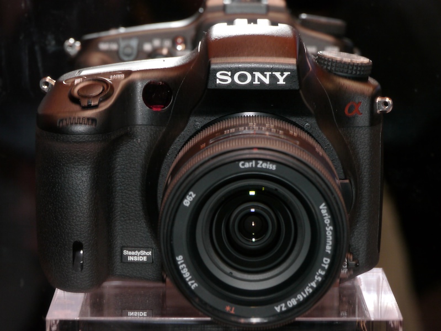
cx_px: 220
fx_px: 2065
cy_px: 166
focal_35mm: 162
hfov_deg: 12.2
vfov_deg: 9.2
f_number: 7.1
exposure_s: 1/60
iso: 400
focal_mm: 81
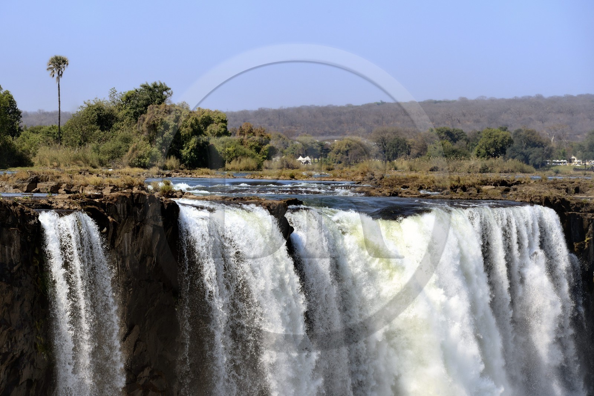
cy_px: 198
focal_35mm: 200
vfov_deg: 6.9
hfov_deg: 10.3
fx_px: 3299
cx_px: 297
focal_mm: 200
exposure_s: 1/320
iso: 200
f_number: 11
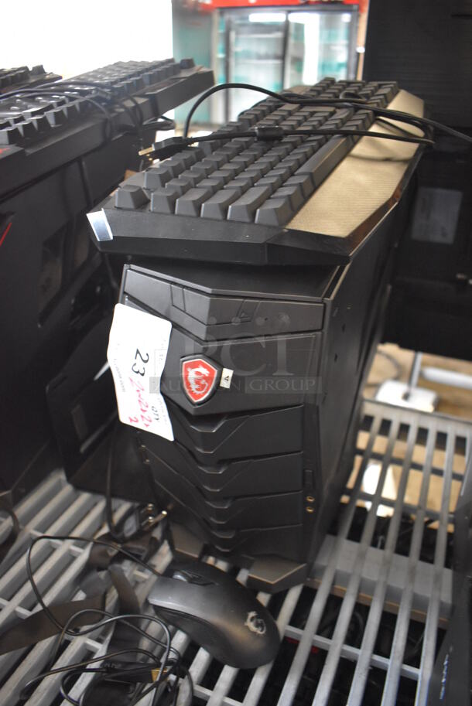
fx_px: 530
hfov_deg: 48.0
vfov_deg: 67.3
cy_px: 353
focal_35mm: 27
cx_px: 236
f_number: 3.5
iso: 4000
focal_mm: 18
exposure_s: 1/125
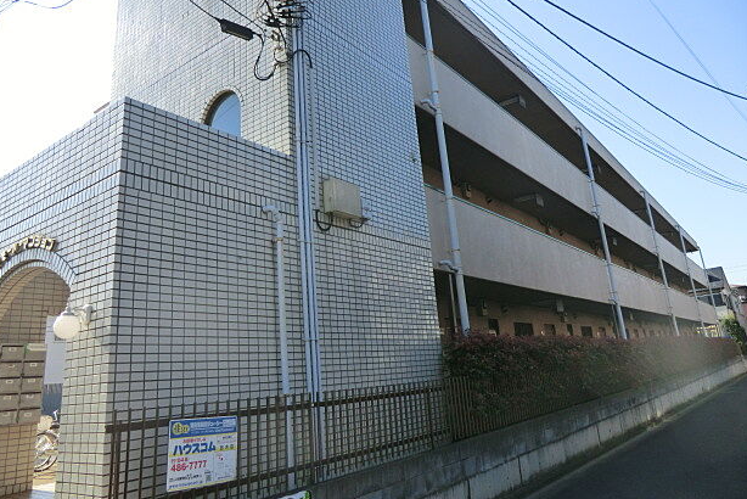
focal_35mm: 26
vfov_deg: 49.4
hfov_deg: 69.4
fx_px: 540
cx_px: 364
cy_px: 208
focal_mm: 4.3
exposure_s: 1/500
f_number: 3.2
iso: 80
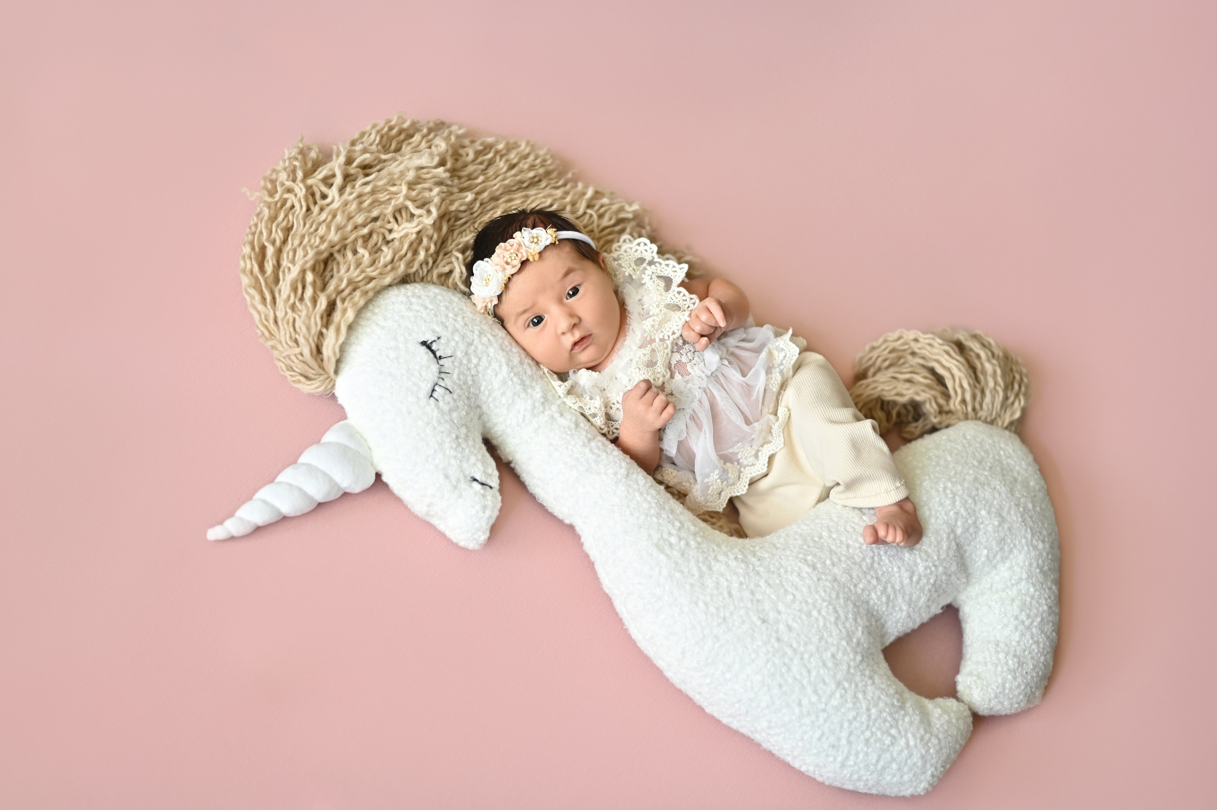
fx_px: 1689
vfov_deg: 27.0
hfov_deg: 39.6
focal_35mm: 50
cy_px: 405
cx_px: 608
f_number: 2
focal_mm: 50
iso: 500
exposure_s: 1/400
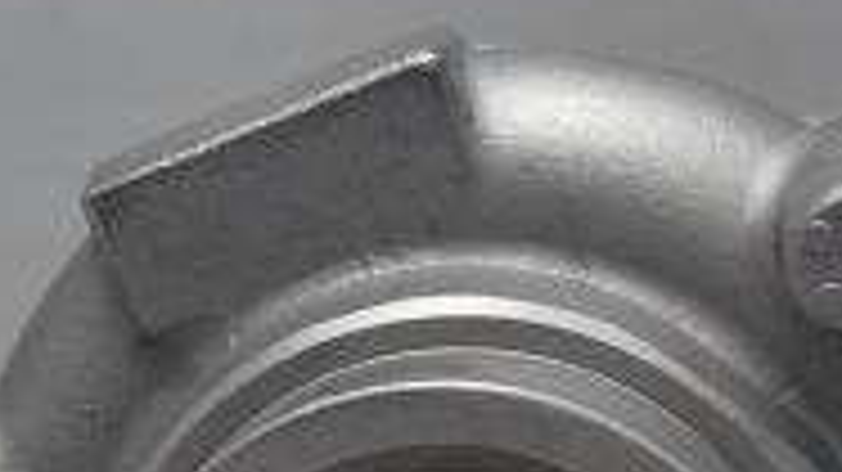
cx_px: 426
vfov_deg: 4.8
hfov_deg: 8.6
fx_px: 5624
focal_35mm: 252
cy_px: 834
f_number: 5.6
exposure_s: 1/160
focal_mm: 50
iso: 1000
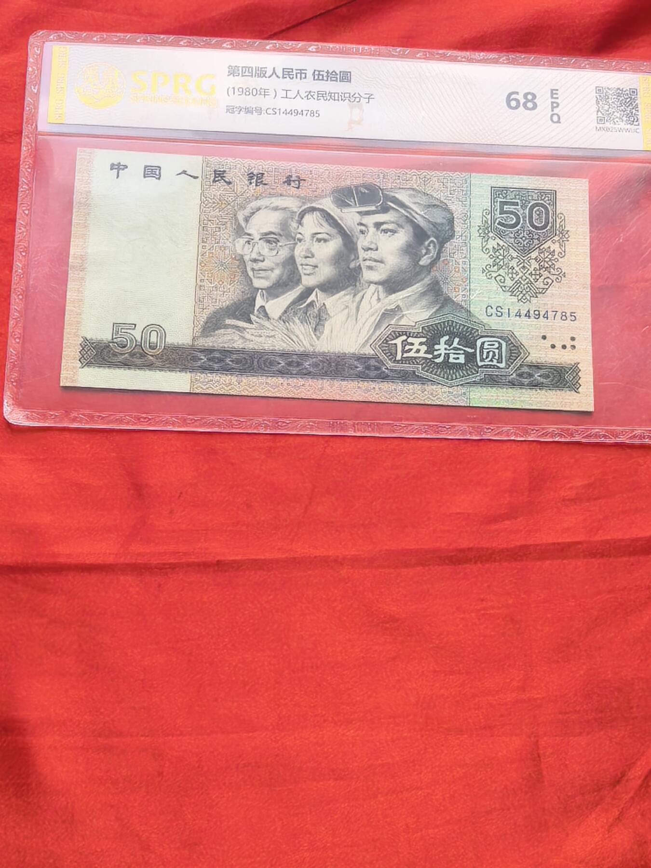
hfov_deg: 30.3
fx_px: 1204
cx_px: 326
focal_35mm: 48
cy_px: 434
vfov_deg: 39.7
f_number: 2.2
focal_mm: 1.95
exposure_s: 1/189
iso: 50
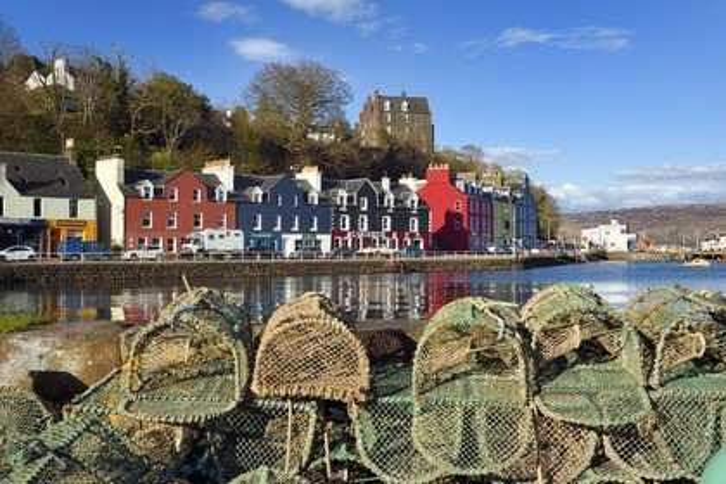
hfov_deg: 44.5
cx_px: 363
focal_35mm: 44
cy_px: 242
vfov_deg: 30.5
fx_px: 887
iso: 200
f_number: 18
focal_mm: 44
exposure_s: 1/200
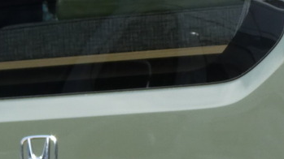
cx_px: 334
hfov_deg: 7.5
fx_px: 2145
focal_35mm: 285
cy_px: 182
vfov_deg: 4.2
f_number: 4.2
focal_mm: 10.3
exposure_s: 1/250
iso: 80
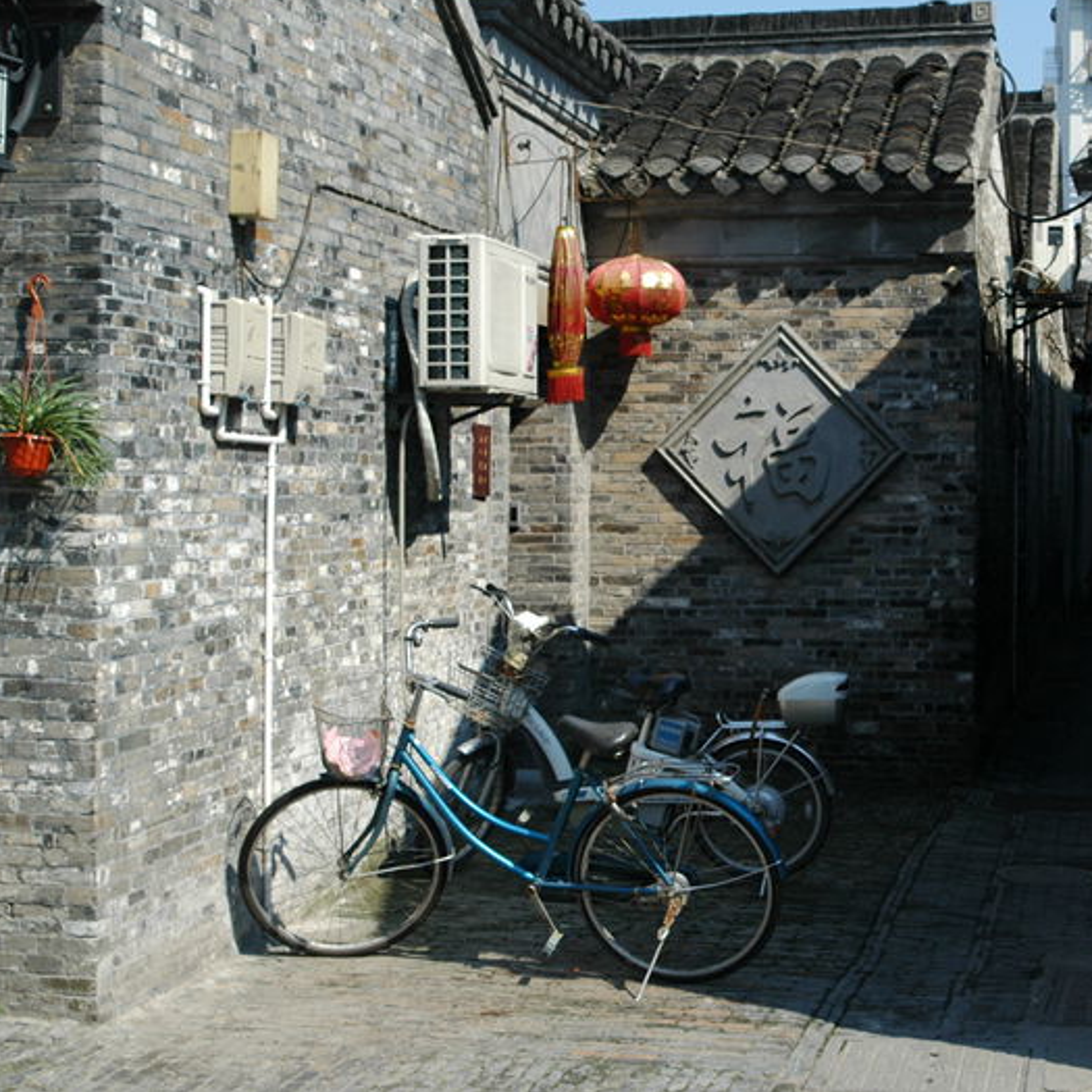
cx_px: 780
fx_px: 2356
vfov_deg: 26.1
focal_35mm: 66
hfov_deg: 25.9
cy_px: 542
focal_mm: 34
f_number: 10
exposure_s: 1/250
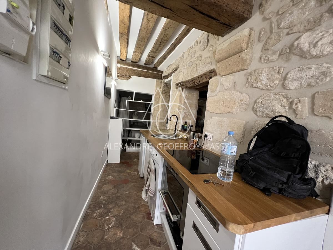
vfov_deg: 89.9
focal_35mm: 13
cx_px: 166
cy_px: 125
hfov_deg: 106.2
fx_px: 125
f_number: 1.8
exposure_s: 1/50
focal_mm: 1.57
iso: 320
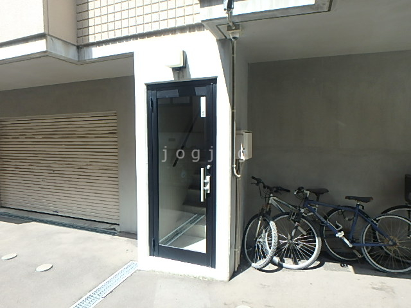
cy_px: 154
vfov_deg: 63.4
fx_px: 249
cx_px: 206
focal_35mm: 21
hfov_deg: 79.0
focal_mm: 3.7
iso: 125
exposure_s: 1/320
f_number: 3.5
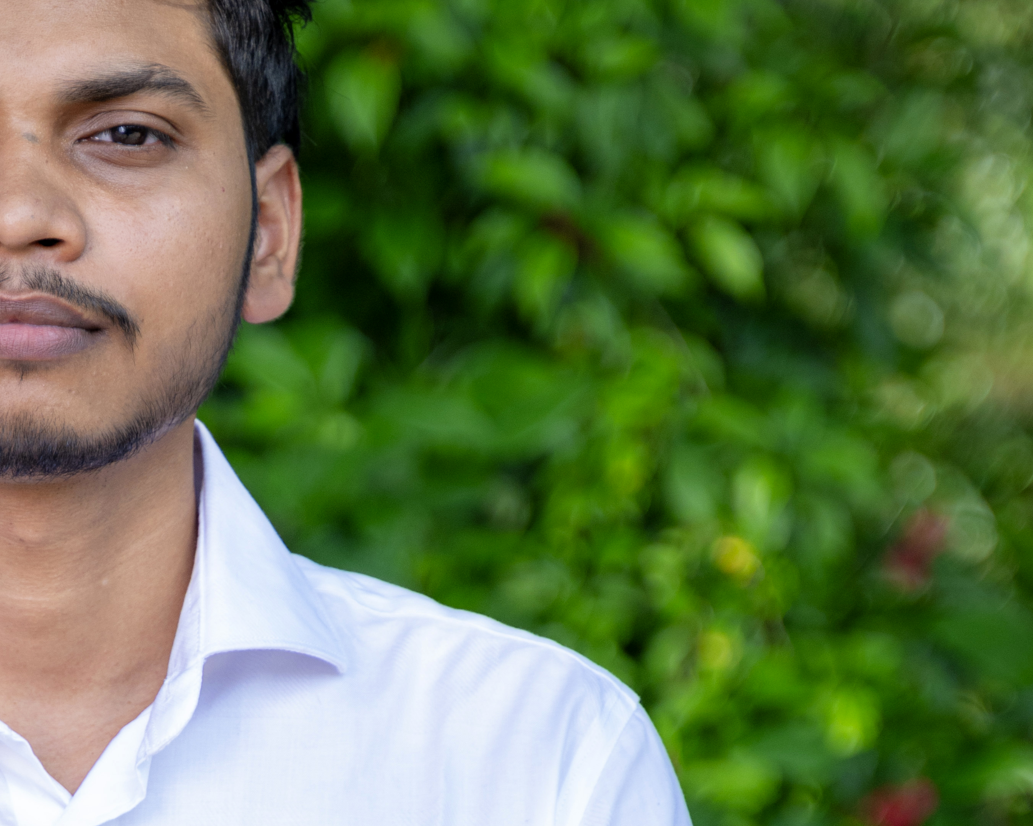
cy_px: 1142
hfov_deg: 9.8
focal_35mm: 195
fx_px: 5962
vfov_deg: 7.8
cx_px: 9
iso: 200
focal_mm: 68
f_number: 2.8
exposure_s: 1/800
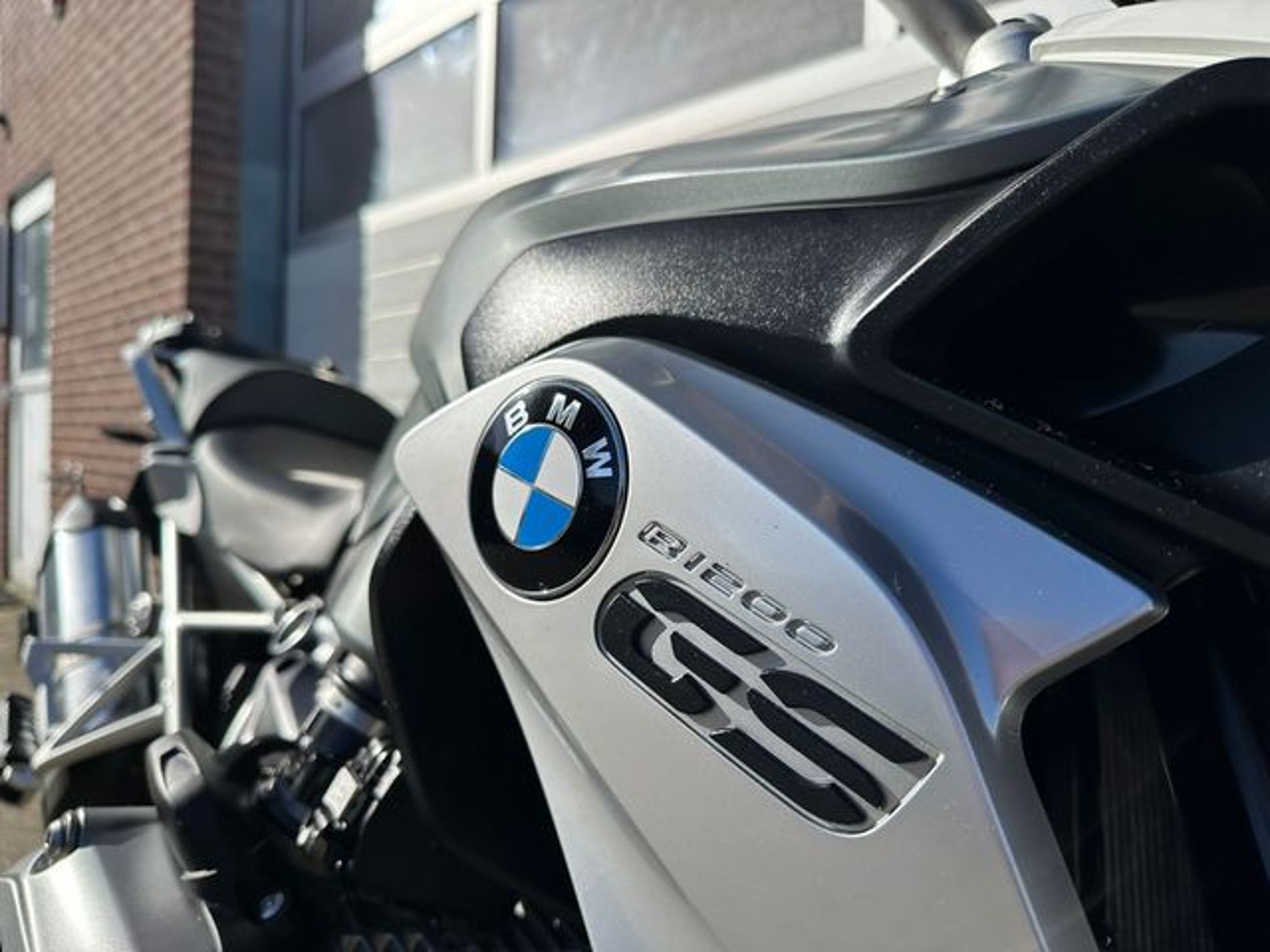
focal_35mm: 24
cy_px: 476
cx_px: 635
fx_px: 881
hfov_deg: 71.6
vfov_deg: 56.8
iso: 80
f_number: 1.78
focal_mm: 6.86
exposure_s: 1/5000
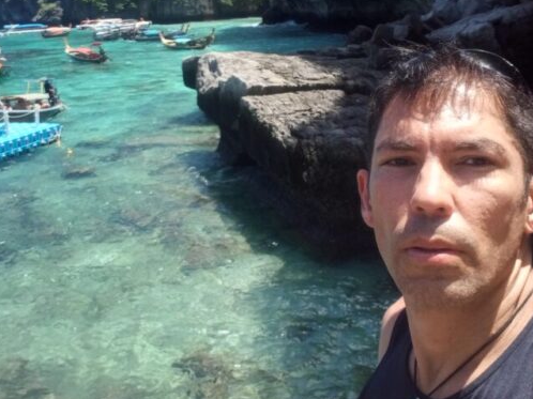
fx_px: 693
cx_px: 268
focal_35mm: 45
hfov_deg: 42.1
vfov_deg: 31.7
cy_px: 109
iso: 110
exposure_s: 1/723
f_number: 2
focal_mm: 2.75
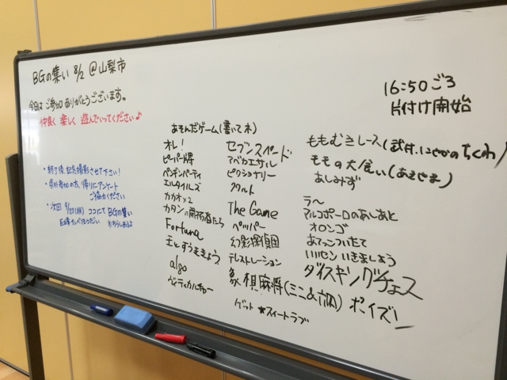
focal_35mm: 29
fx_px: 425
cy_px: 190
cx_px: 254
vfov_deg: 48.2
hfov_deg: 61.7
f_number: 2.2
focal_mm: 4.15
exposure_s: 1/30
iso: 50
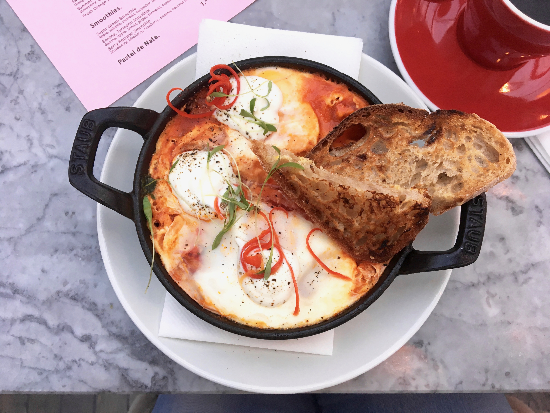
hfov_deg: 61.7
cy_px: 206
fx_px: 461
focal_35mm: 29
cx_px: 275
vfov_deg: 48.2
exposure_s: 1/33
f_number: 2.2
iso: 32
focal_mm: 4.15
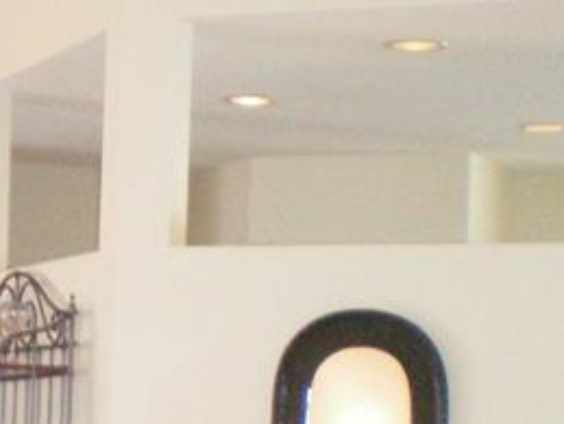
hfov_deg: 13.1
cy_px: 626
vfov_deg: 9.6
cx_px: 224
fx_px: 2447
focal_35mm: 150
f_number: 3.1
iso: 400
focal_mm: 6.3
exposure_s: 1/60
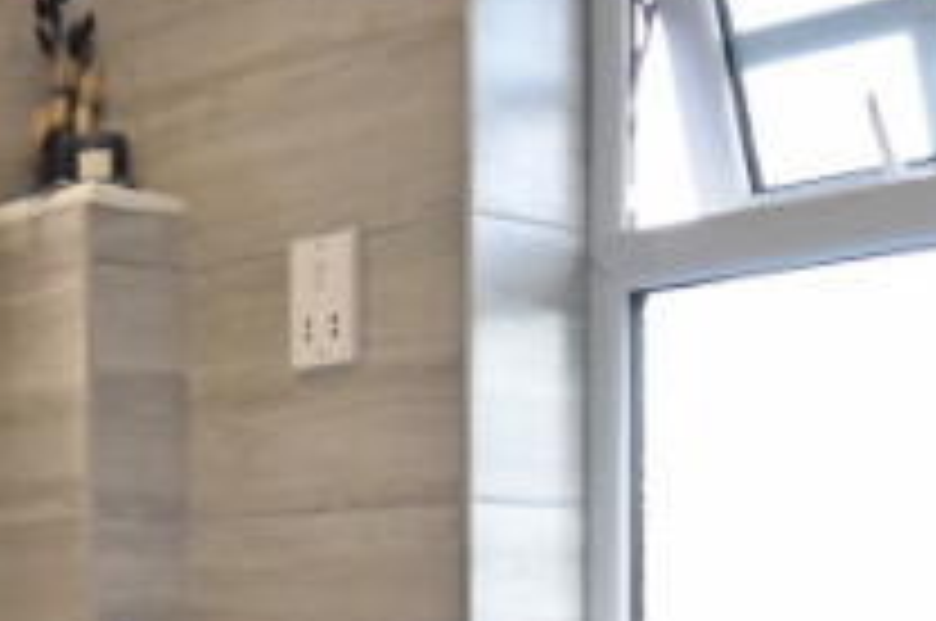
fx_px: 1921
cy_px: 641
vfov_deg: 17.9
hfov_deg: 23.9
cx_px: -297
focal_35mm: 74
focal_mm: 10
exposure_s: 1/160
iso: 800
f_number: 4.5
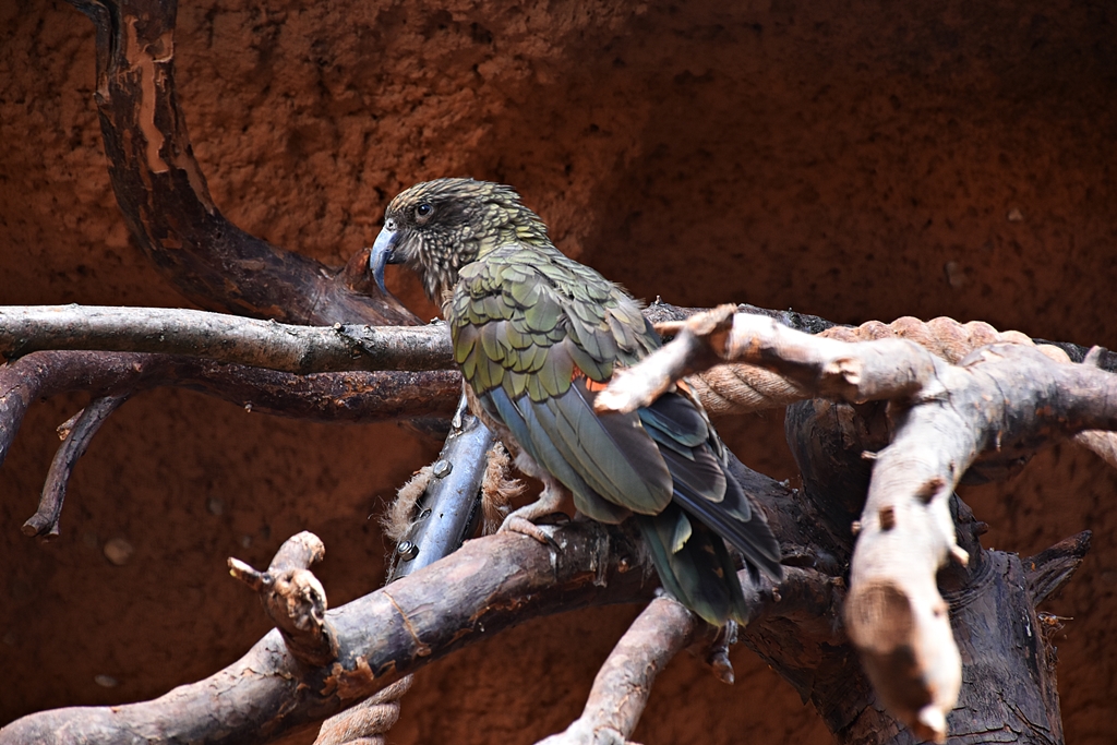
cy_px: 372
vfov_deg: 6.5
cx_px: 558
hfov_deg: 9.8
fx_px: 6516
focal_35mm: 210
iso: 800
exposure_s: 1/160
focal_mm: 140
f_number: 5.6
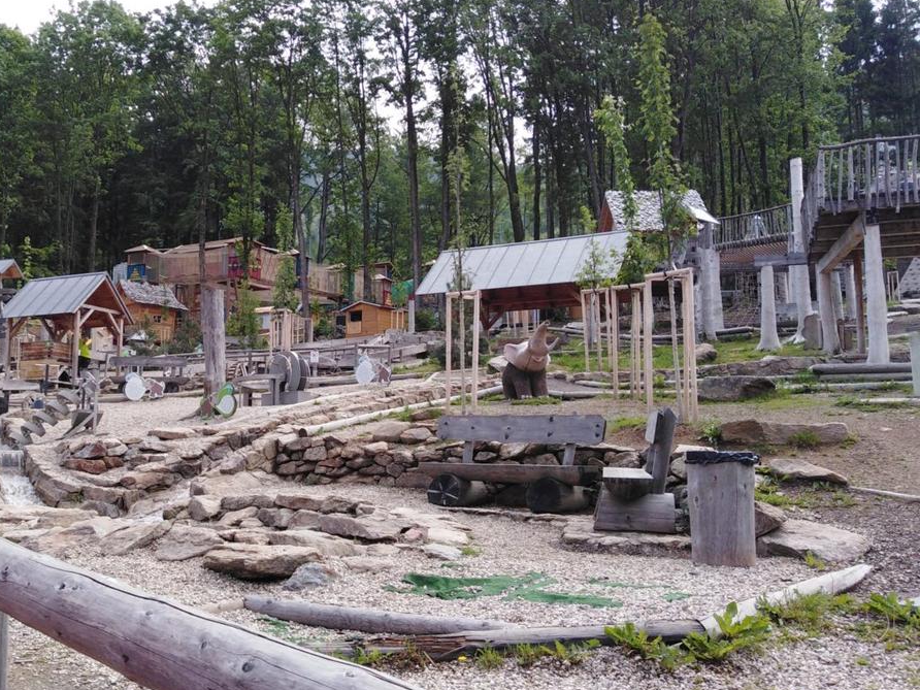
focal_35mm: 39
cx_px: 273
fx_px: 1037
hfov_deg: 46.7
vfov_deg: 36.8
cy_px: 329
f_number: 2.2
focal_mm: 3.46
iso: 100
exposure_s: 1/487
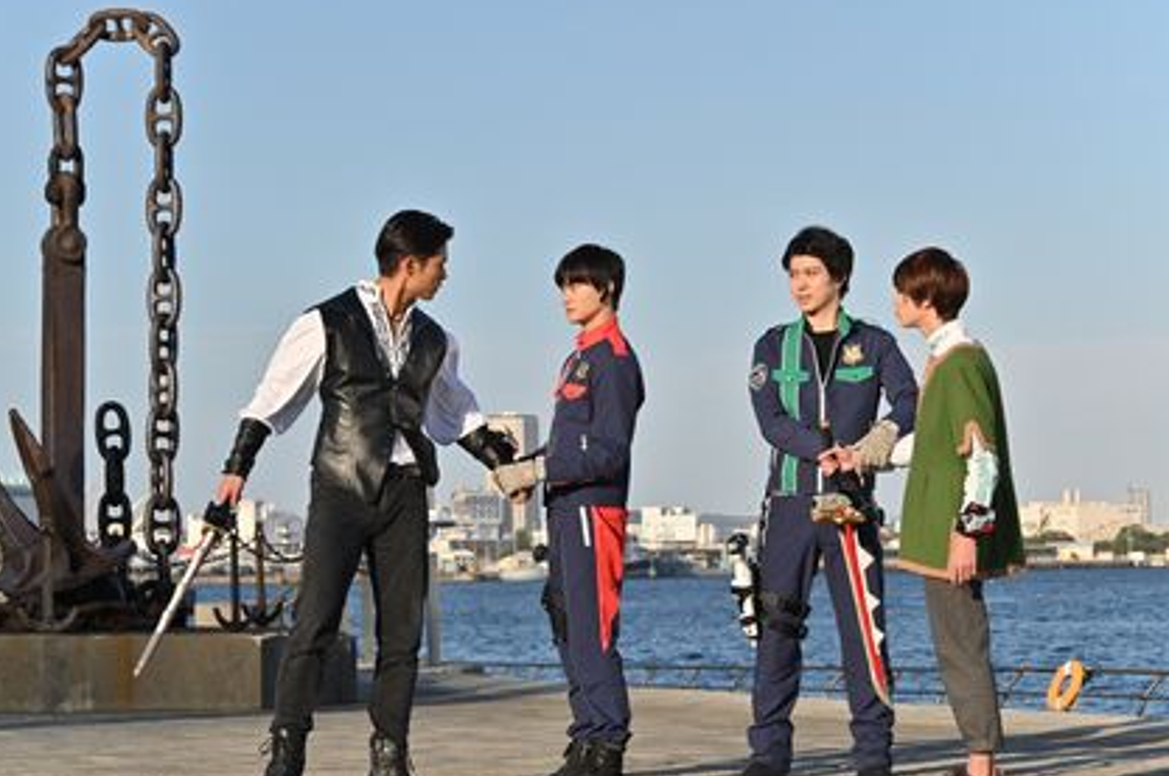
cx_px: 542
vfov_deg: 12.3
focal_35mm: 111
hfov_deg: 18.4
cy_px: 417
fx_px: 3600
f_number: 9
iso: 400
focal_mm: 100
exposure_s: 1/1000
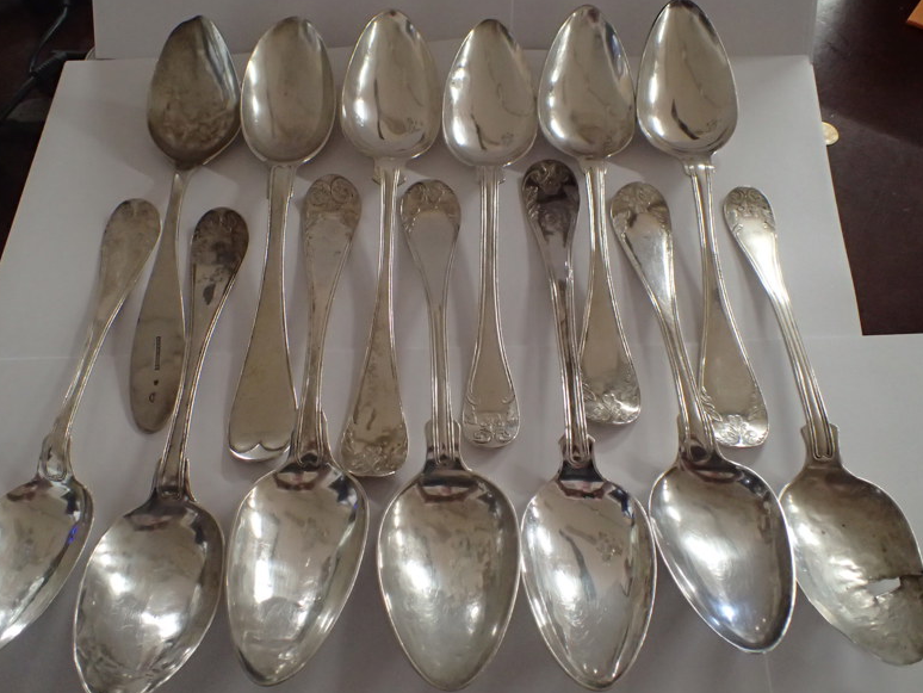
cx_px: 450
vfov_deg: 45.5
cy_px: 352
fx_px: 827
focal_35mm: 31
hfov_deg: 58.3
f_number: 2.3
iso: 800
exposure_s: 1/80
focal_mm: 5.5
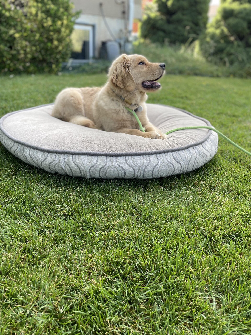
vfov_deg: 67.3
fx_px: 251
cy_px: 168
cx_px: 126
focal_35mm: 26
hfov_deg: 53.1
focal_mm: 4.2
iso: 40
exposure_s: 1/221
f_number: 1.6
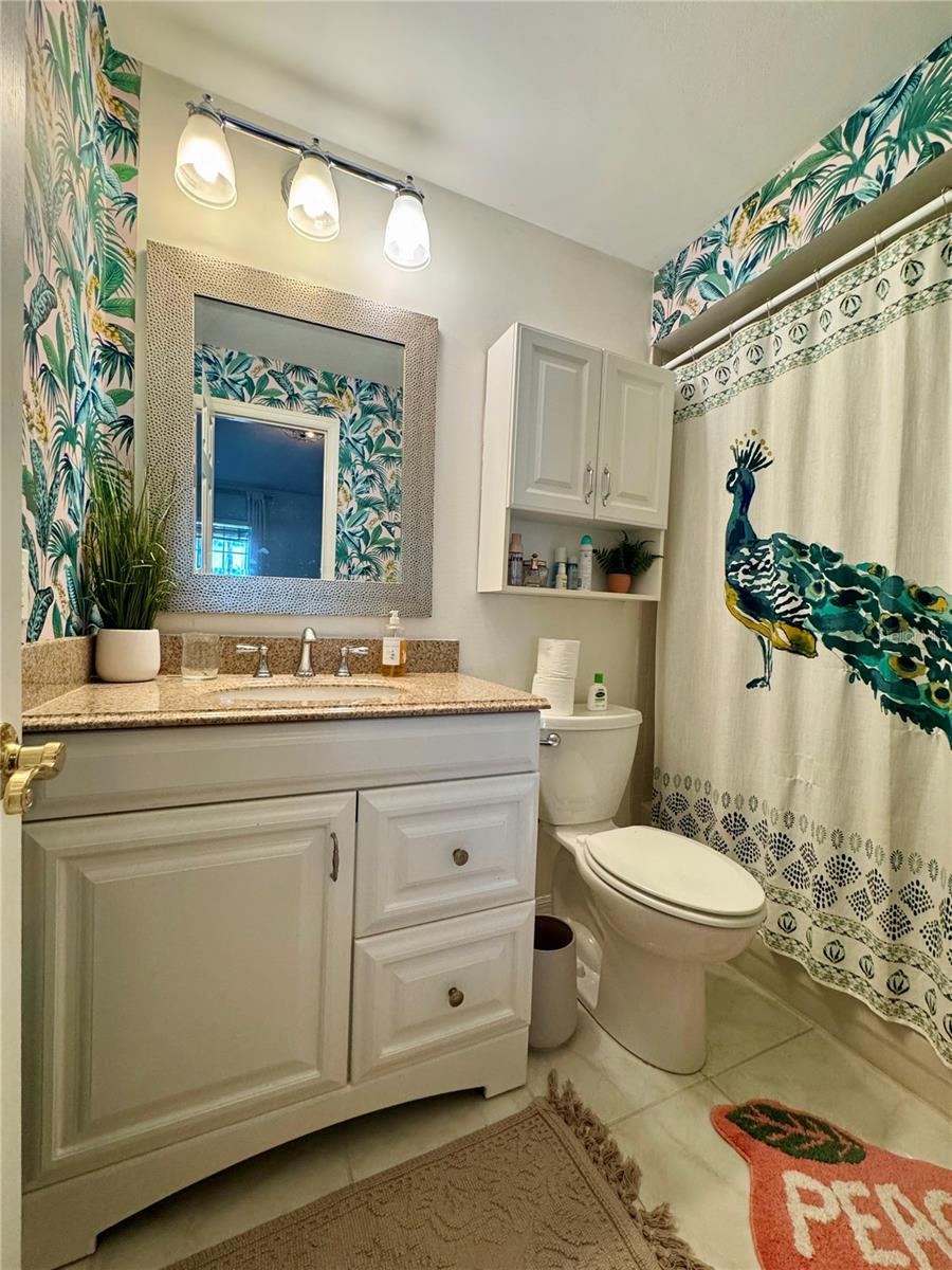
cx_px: 476
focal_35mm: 14
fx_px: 513
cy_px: 635
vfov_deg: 102.1
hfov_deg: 85.7
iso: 250
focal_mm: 2.22
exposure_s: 1/120
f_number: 2.2
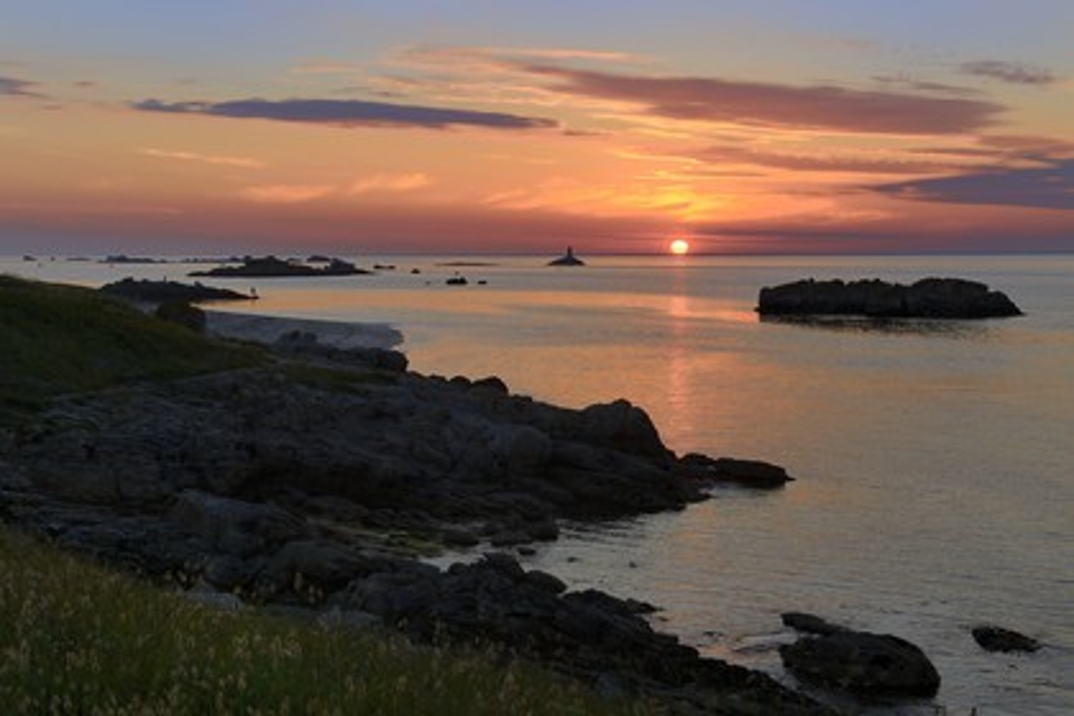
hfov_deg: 34.5
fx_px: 1730
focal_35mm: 58
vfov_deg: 23.4
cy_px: 358
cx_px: 537
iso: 400
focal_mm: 58
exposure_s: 1/125
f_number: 11
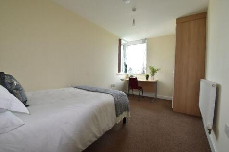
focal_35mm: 15
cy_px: 76
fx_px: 95
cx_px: 114
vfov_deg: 77.3
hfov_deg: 100.4
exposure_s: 1/15
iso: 320
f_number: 11
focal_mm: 10
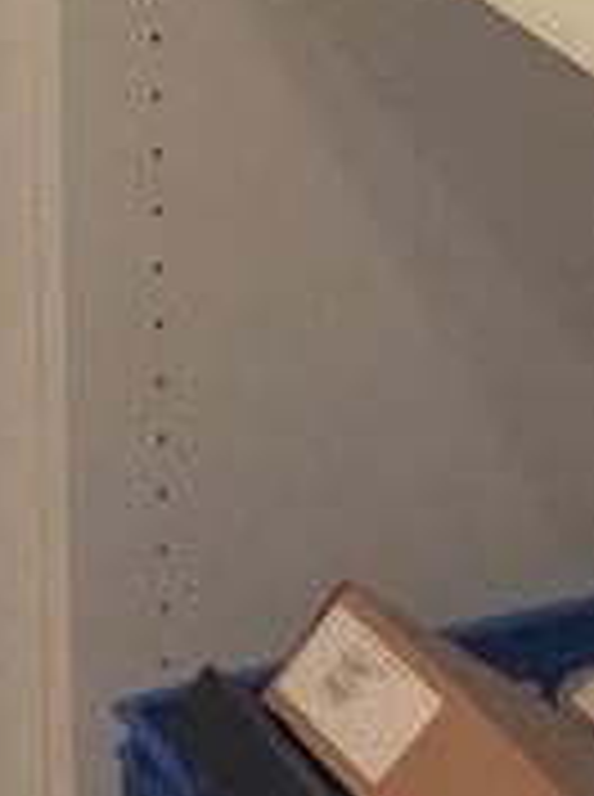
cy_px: -859
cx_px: -45
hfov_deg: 7.5
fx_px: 4524
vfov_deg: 9.3
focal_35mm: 197
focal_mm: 4.15
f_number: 2.2
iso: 50
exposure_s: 1/30
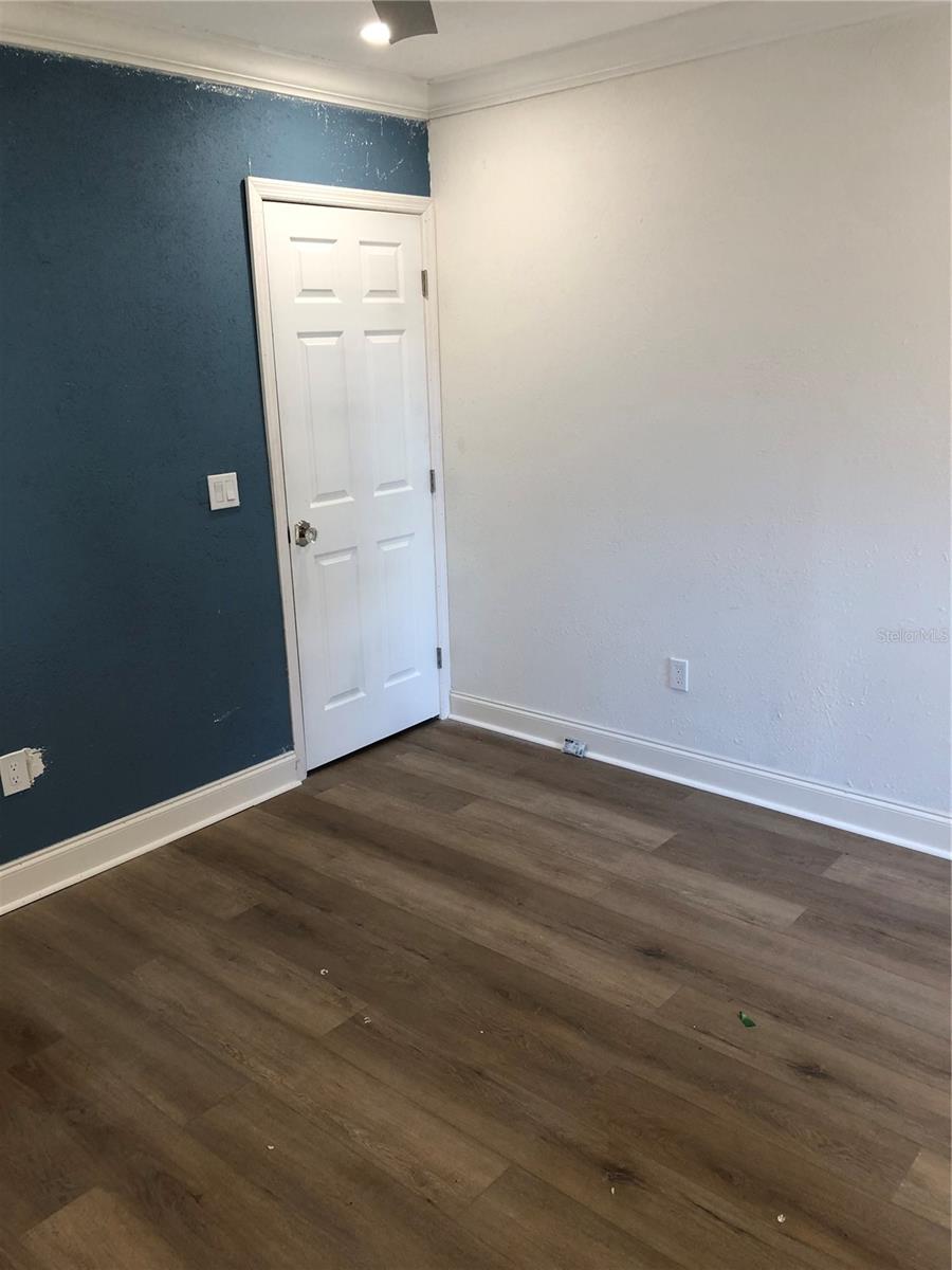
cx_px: 476
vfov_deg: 63.4
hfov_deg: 49.7
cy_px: 635
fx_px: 1027
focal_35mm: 28
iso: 25
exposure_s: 1/40
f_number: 1.8
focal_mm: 4
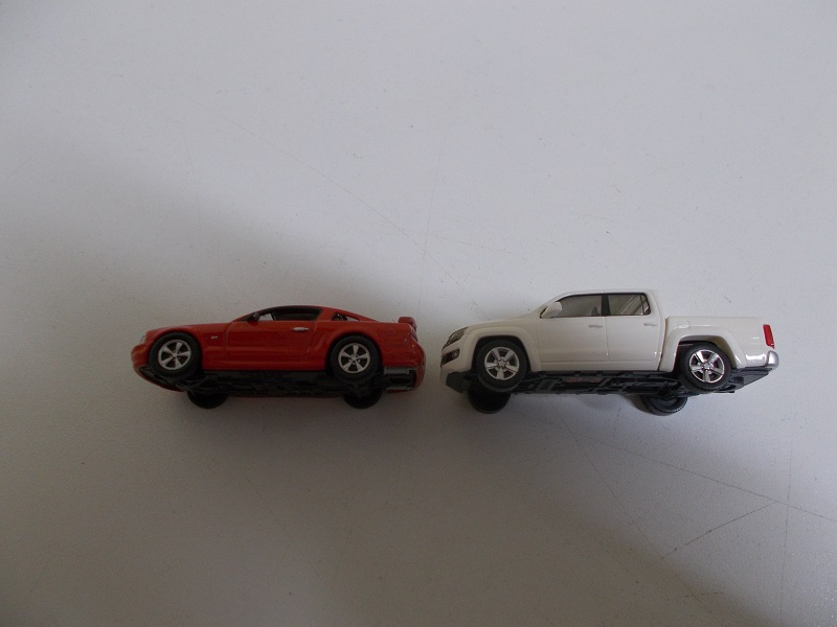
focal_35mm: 26
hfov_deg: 67.3
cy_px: 314
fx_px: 629
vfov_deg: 53.1
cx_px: 418
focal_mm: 4.6
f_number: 3.2
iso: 140
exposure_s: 1/25
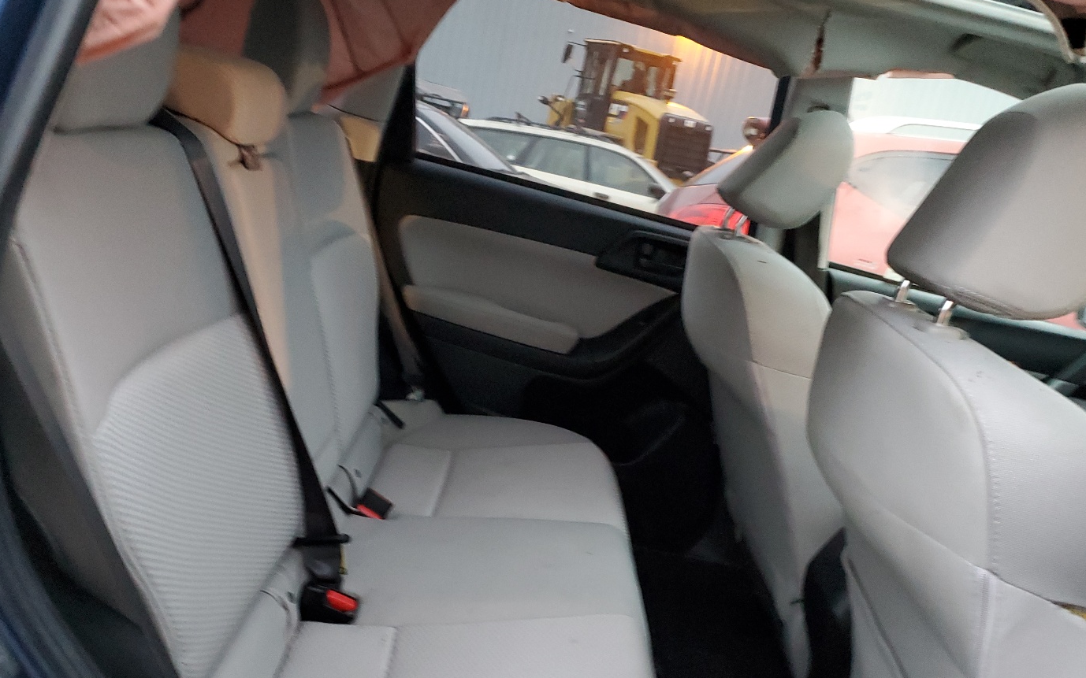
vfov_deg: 38.8
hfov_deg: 59.7
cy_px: 468
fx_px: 947
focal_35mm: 32
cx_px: 537
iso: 342
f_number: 1.5
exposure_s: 1/15
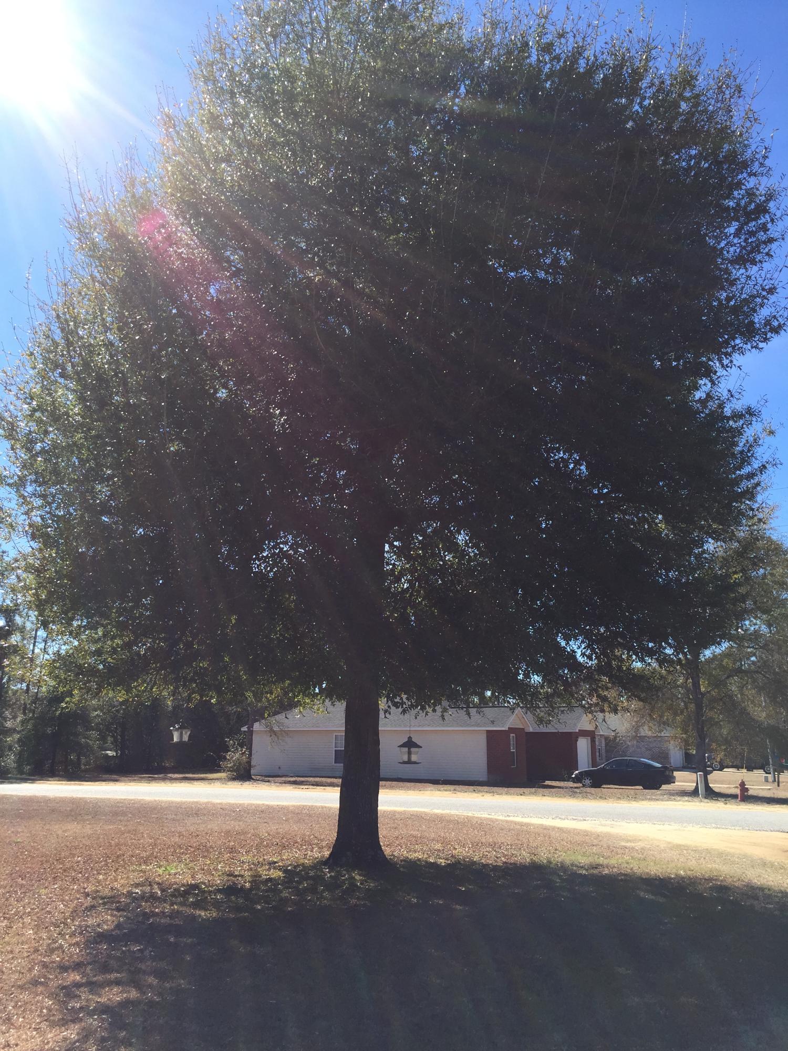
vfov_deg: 61.7
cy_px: 526
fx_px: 880
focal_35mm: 29
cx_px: 394
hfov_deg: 48.2
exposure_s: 1/1412
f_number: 2.2
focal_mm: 4.15
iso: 32
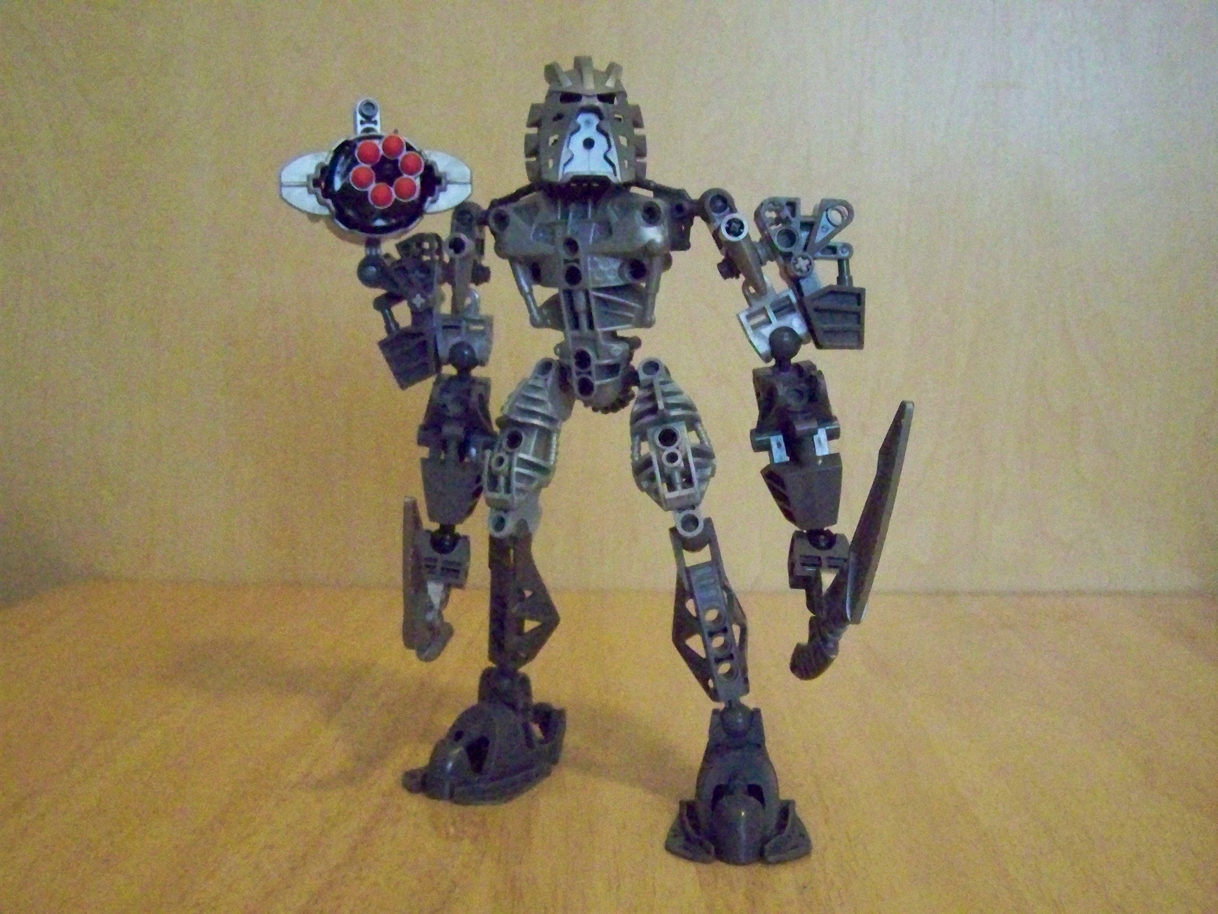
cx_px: 609
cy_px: 457
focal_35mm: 38
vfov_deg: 37.7
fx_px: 1337
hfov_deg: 49.0
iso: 1600
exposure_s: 1/80
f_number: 2.8
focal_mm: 6.3
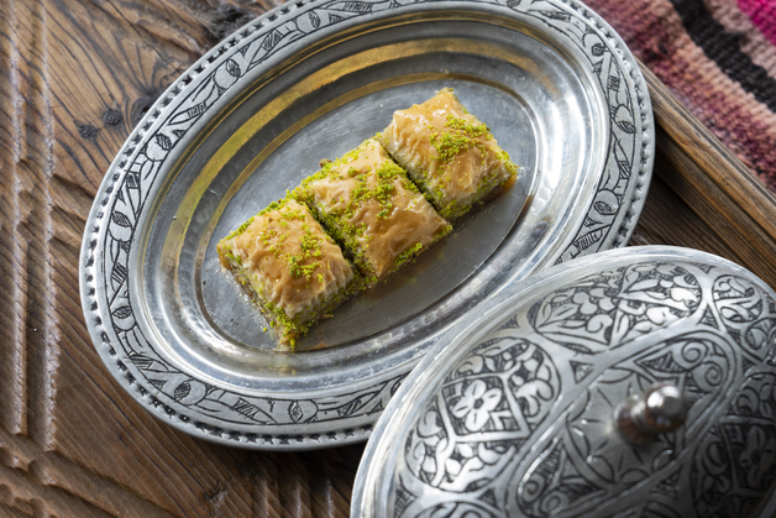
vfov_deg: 17.5
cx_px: 397
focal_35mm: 78
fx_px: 1682
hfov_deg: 26.0
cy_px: 243
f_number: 5
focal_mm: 70
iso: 400
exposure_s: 1/125
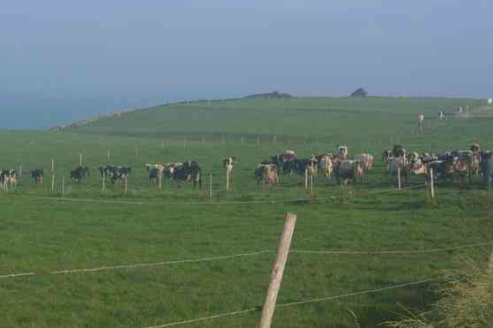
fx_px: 1285
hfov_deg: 21.5
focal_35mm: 94
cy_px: 188
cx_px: 103
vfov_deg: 14.5
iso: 200
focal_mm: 35
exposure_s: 1/100
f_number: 11
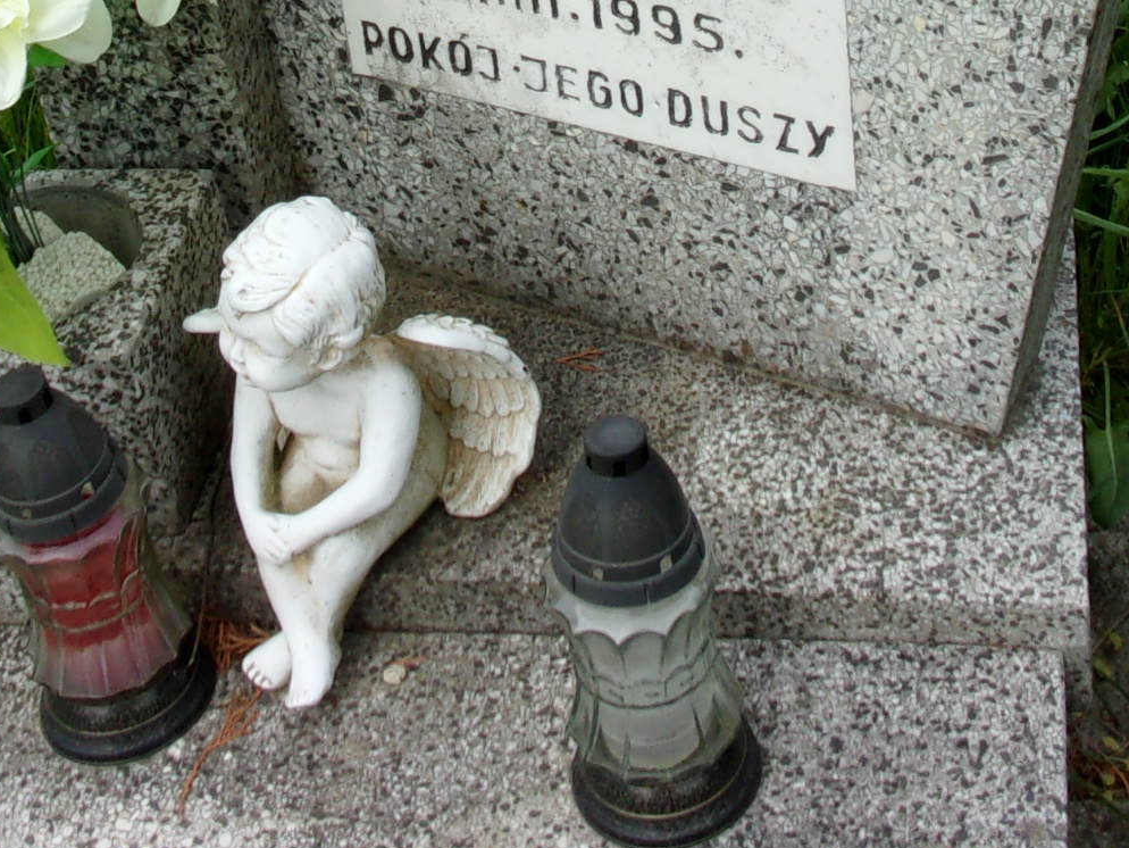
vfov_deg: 18.8
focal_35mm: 73
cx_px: 547
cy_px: -232
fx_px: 2381
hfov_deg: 26.7
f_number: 10.8
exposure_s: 1/40
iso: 80
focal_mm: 5.1
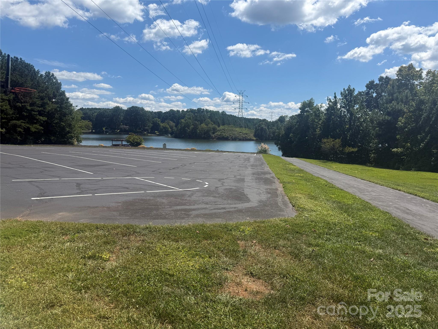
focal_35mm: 24
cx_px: 219
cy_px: 164
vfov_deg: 56.8
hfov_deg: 71.6
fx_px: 304
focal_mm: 6.76
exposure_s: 1/6711
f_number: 1.78
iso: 80
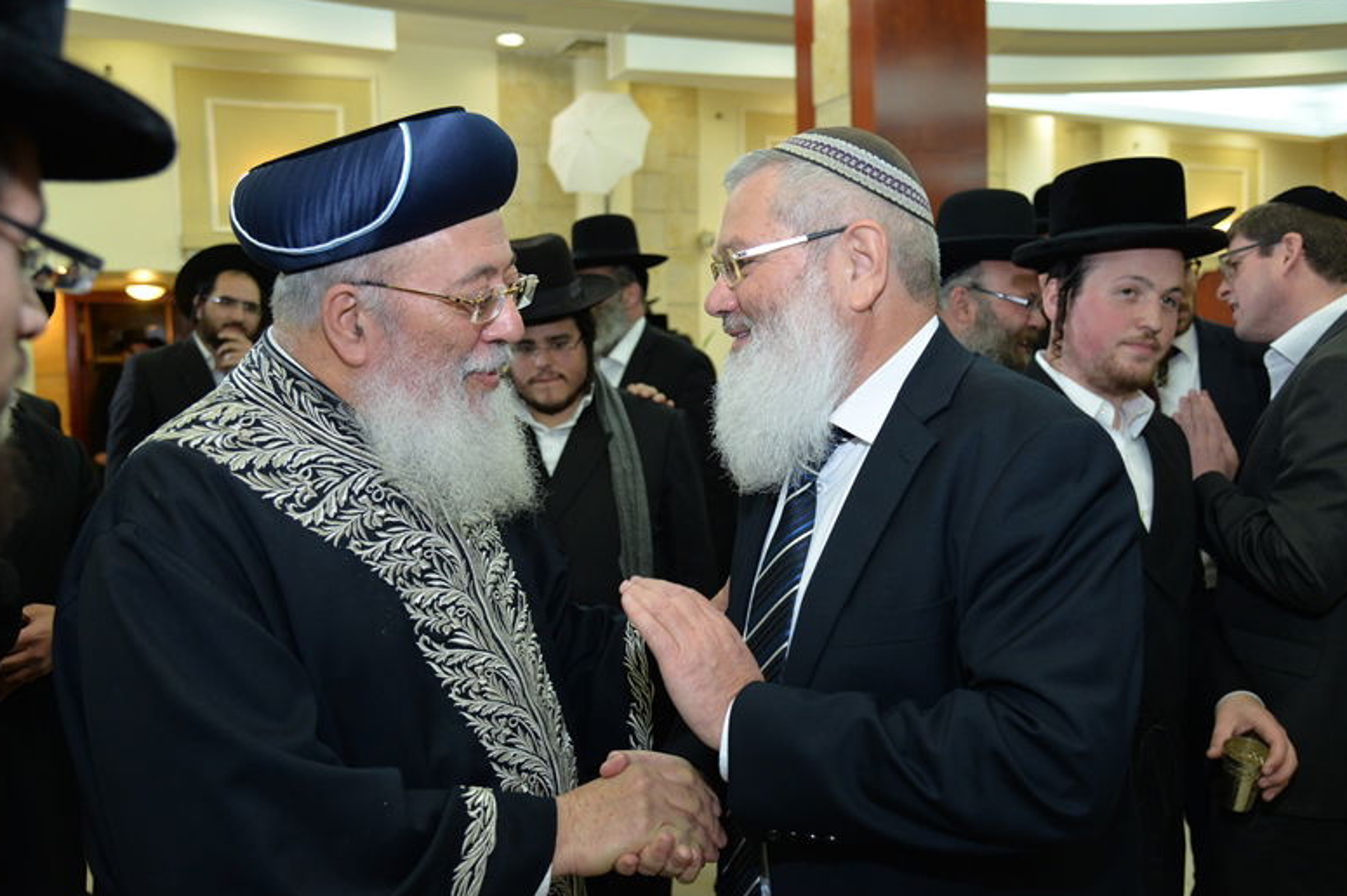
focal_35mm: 32
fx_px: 1197
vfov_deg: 41.1
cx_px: 676
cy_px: 445
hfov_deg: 58.7
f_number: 4
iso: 1000
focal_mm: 31
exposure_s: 1/125
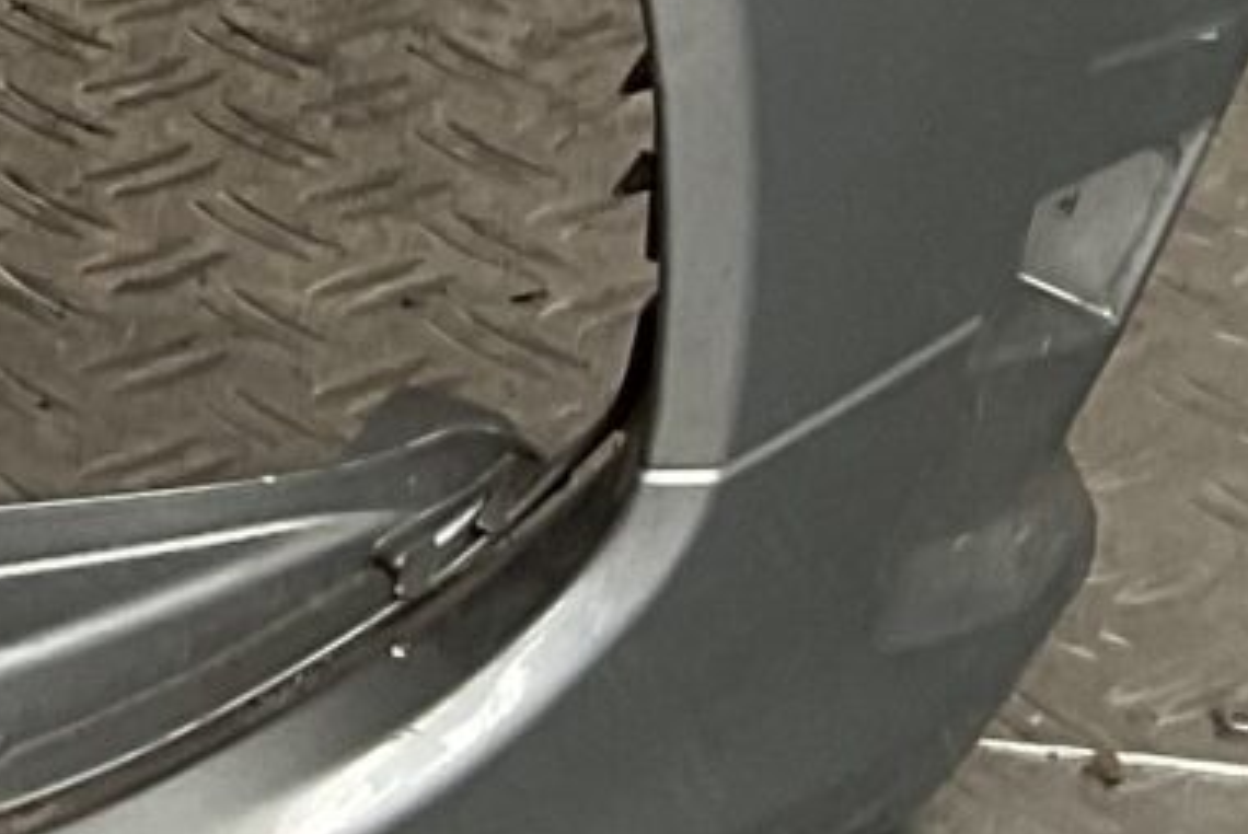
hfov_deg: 9.0
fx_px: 7042
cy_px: -1051
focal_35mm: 203
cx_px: -1892
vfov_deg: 6.5
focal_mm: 3
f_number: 1.8
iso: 40
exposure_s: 1/120
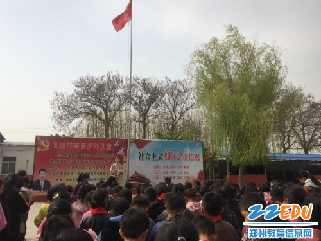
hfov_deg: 61.7
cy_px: 120
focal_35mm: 29
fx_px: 269
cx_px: 160
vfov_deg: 48.2
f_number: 2.2
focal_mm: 4.15
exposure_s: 1/3165
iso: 32
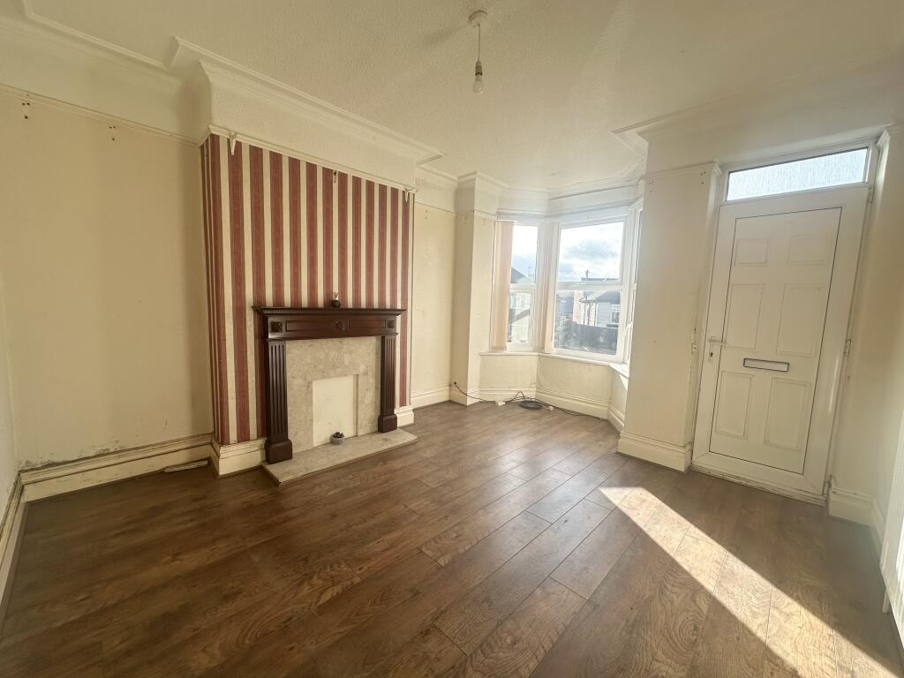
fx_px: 366
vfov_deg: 85.7
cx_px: 452
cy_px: 339
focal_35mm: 14
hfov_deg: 102.1
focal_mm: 2.22
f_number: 2.2
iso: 40
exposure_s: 1/356
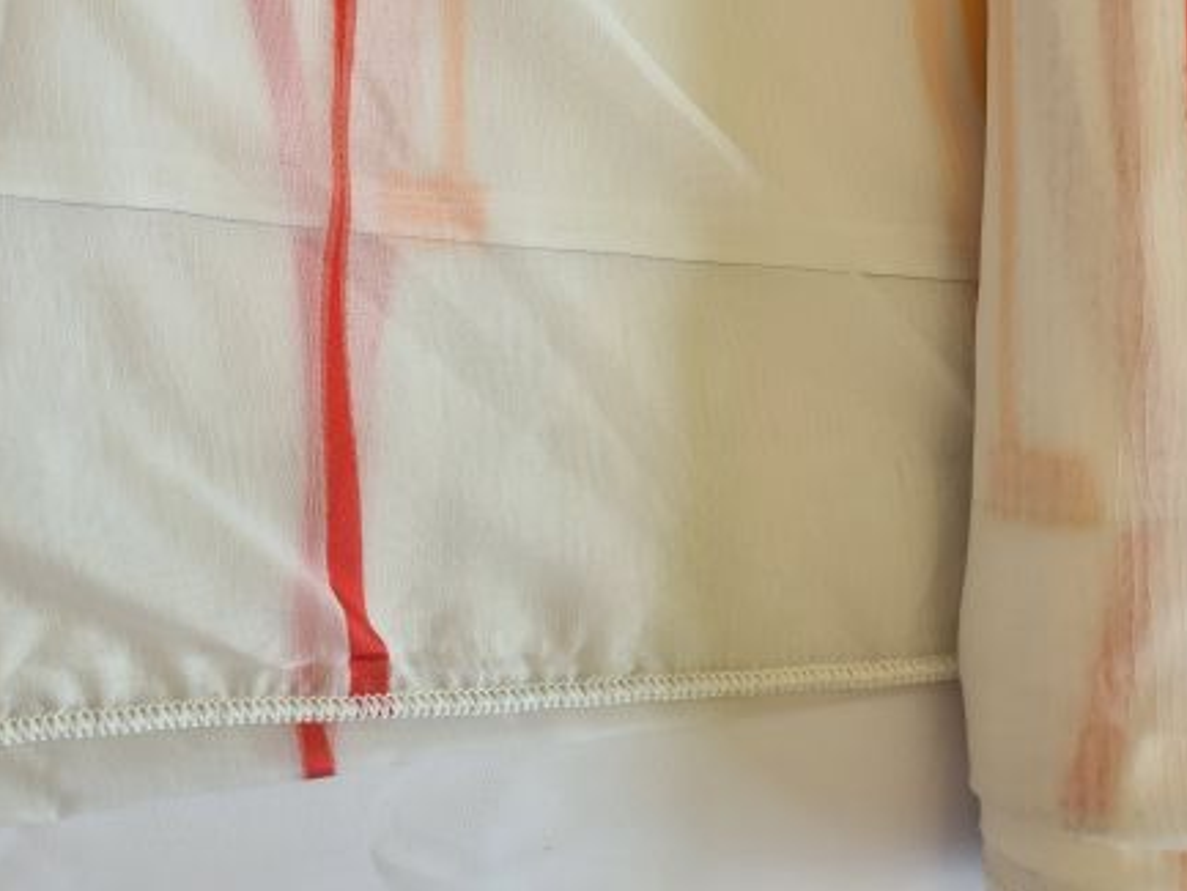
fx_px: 1646
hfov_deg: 38.5
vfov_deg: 28.9
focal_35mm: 48
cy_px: 71
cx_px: 280
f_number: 1.8
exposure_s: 1/268
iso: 50
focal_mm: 5.4
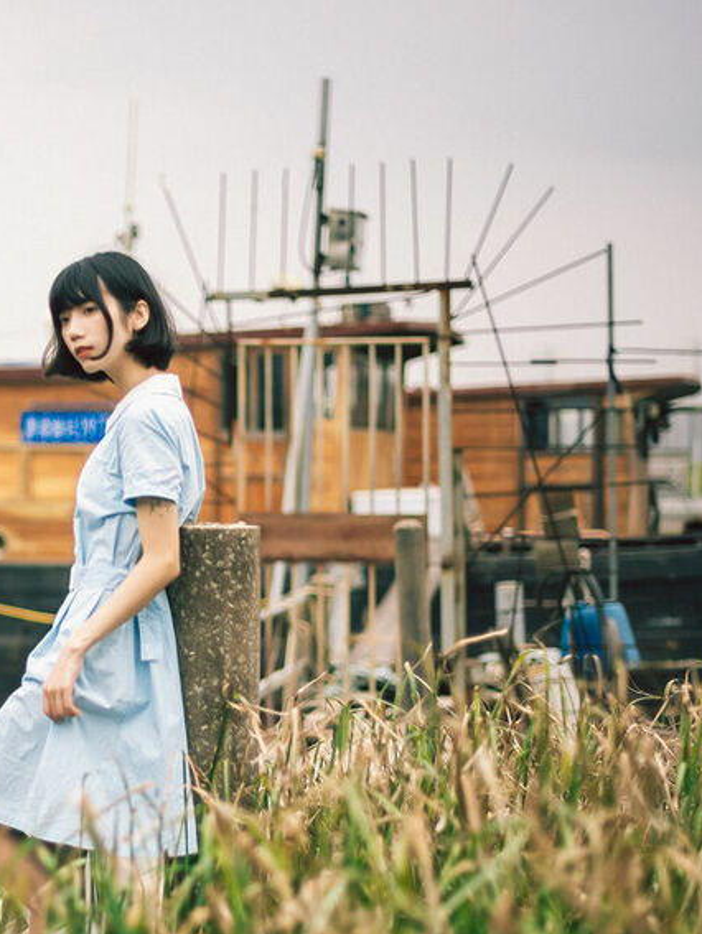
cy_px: 551
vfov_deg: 22.0
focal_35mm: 89
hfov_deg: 16.4
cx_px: 81
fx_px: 2404
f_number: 1.4
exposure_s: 1/2000
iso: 50
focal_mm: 50
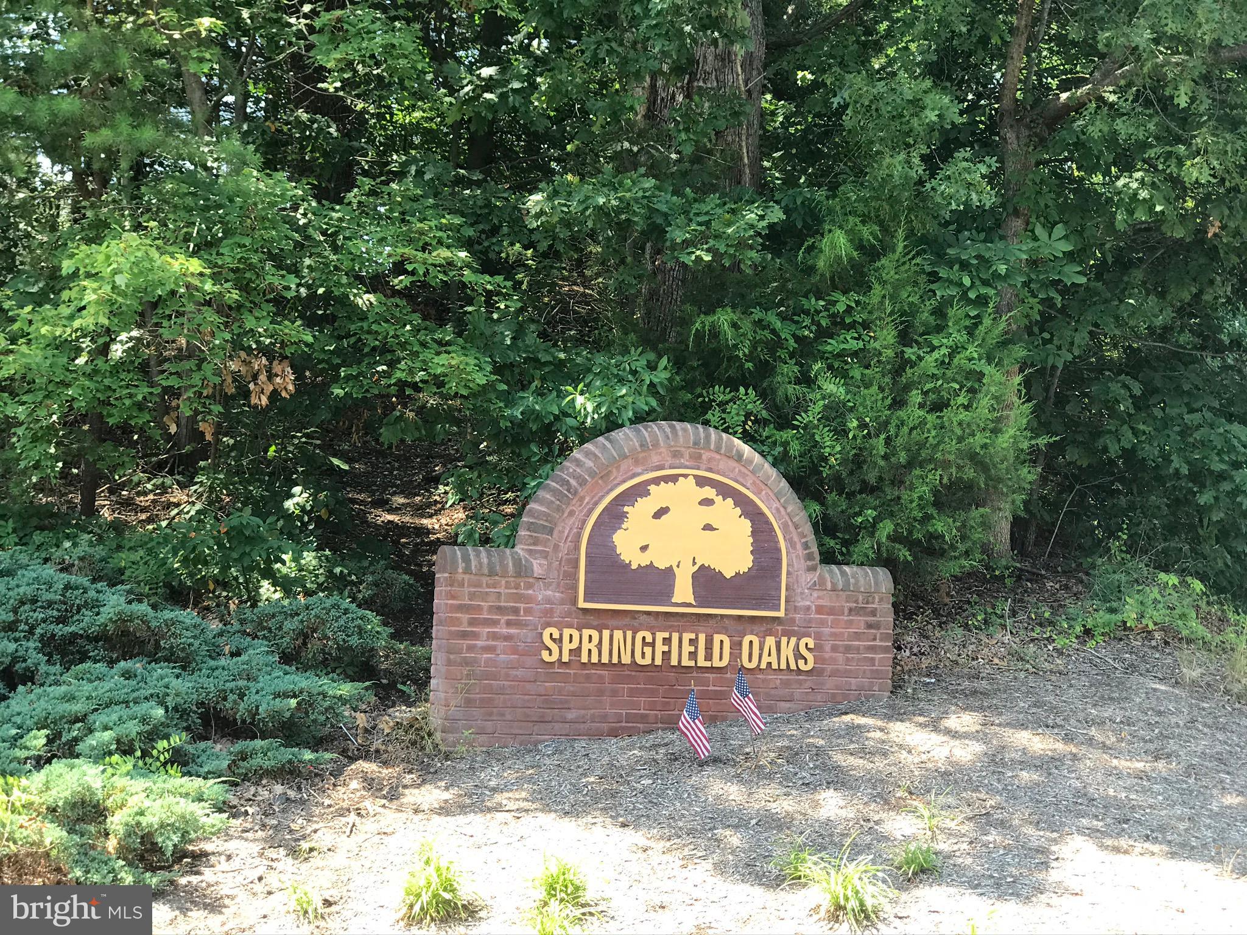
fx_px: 2053
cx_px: 624
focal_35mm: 57
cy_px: 468
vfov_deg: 25.7
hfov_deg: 33.8
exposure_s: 1/120
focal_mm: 6.6
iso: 32
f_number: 2.8
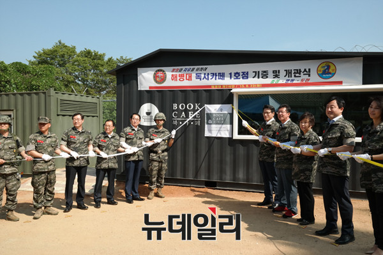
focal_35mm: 29
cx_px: 192
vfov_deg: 44.9
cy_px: 128
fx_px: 308
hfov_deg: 63.7
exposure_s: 1/80
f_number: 16
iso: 200
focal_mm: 19
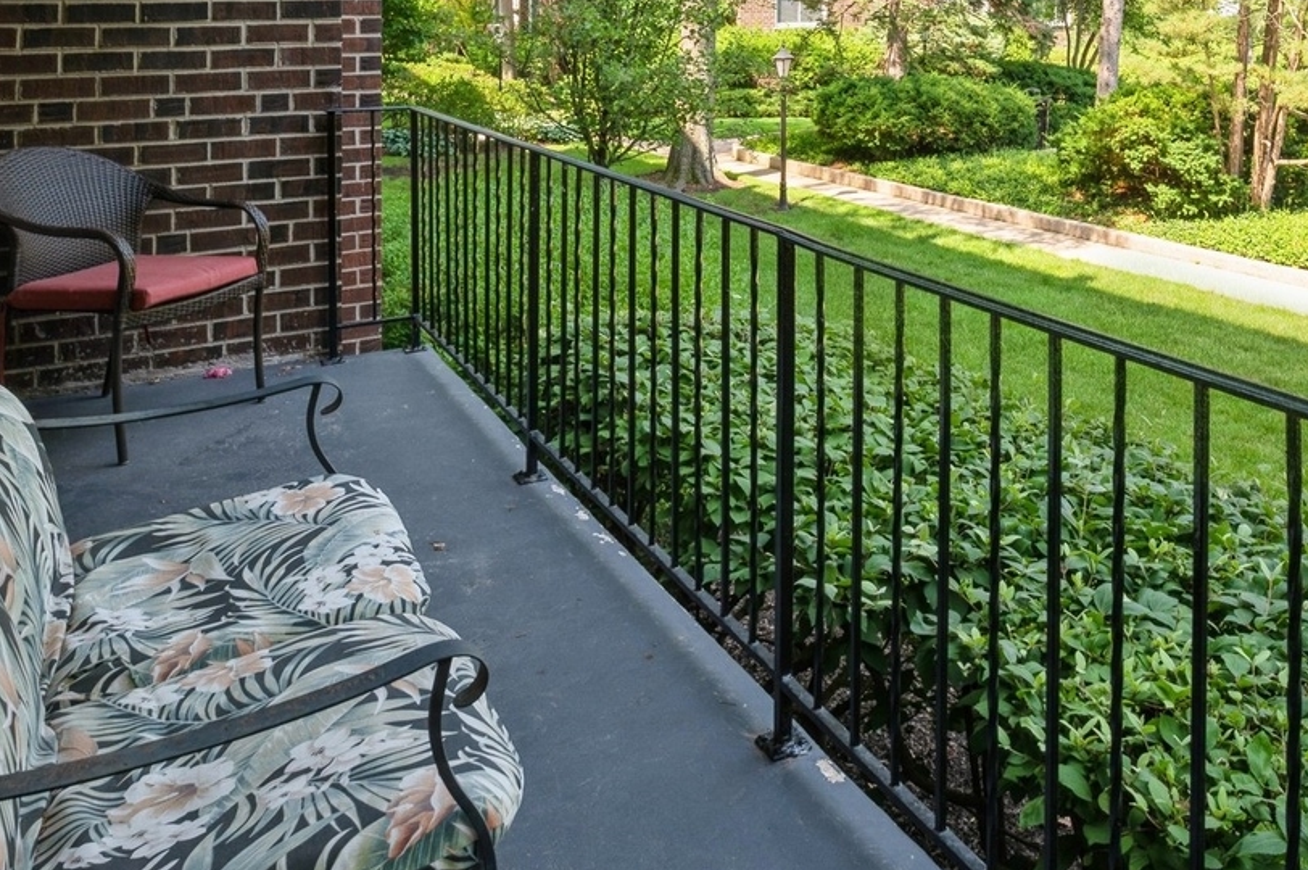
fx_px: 1162
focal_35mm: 32
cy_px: 19
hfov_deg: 57.0
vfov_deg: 37.2
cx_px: 912
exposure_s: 1/30
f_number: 9
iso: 200
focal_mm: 16
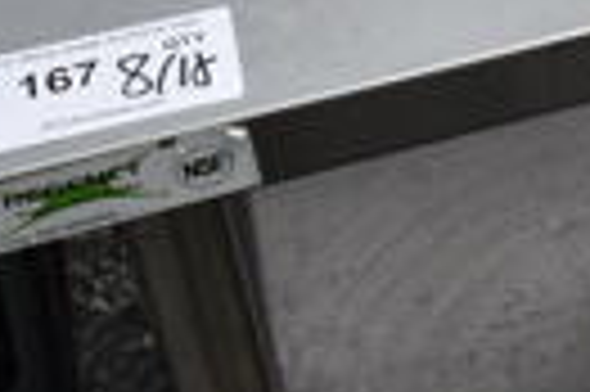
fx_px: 2521
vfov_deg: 8.6
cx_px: 1230
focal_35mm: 154
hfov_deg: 11.8
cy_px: -243
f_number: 10
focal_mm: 22
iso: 100
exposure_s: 1/400
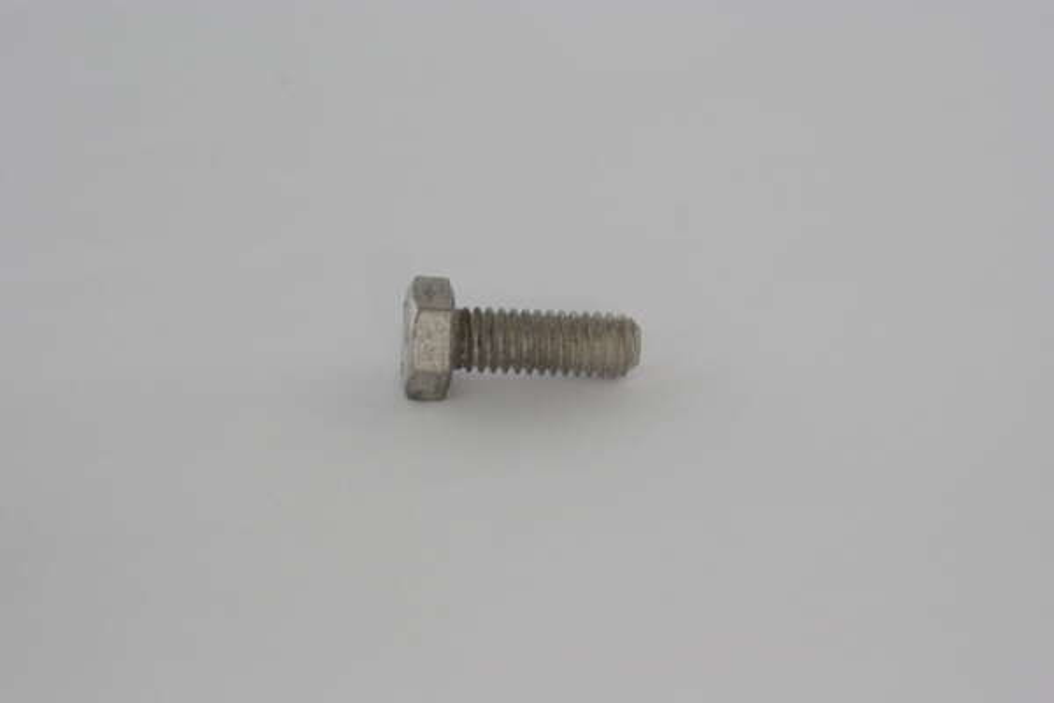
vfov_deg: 11.4
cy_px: 352
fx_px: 3513
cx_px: 527
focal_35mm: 120
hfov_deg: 17.1
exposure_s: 1/60
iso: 800
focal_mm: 80
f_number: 8
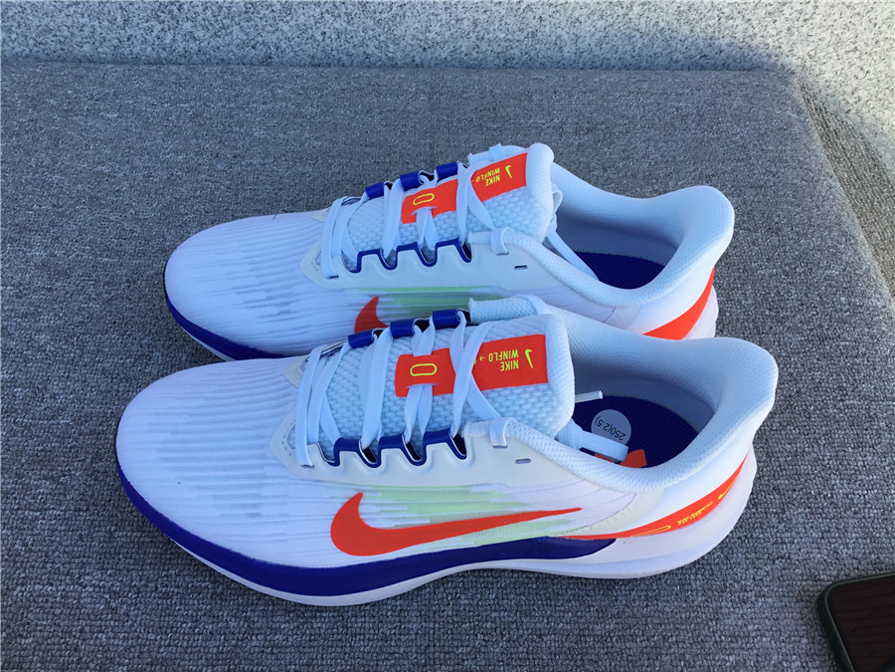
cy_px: 336
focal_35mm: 31
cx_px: 448
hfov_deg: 58.4
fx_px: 802
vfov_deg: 45.4
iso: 25
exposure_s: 1/178
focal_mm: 3.3
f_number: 2.4
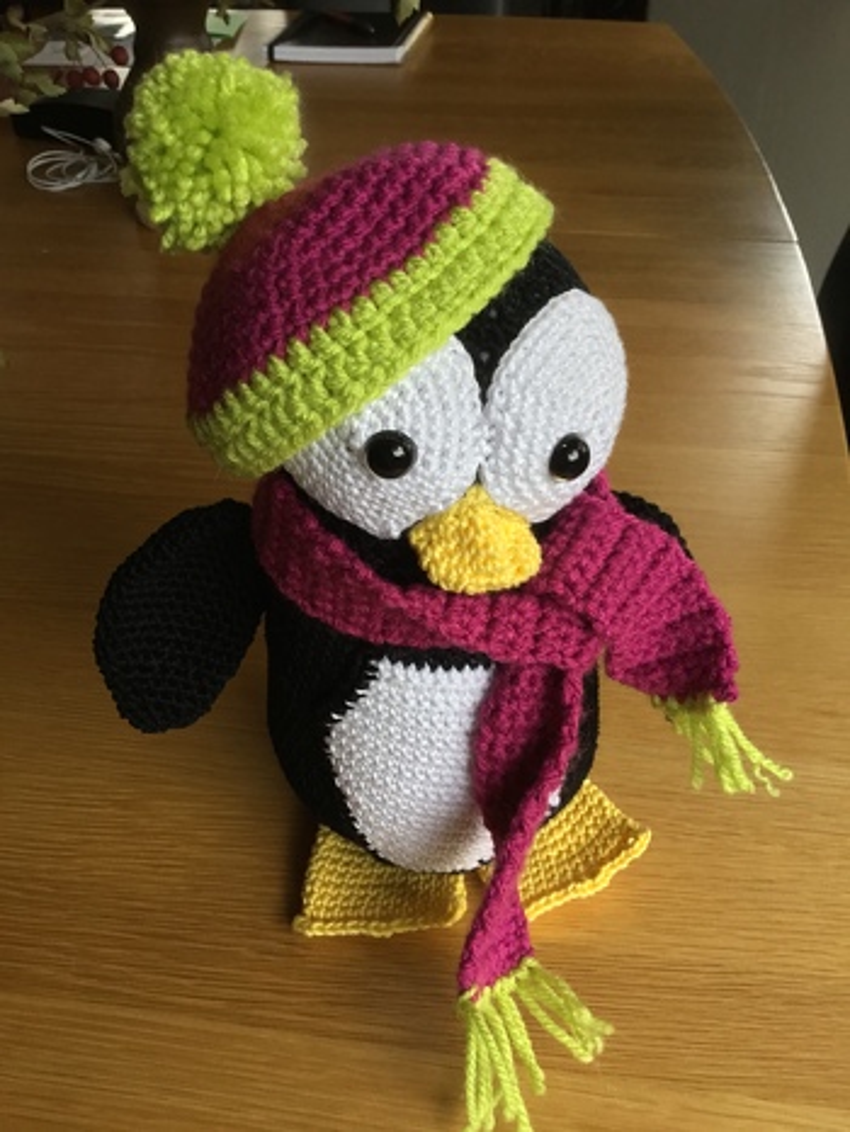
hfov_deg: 45.5
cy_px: 566
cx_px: 425
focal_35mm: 31
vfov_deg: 58.3
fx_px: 1014
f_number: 2.4
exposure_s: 1/33
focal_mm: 3.3
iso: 125
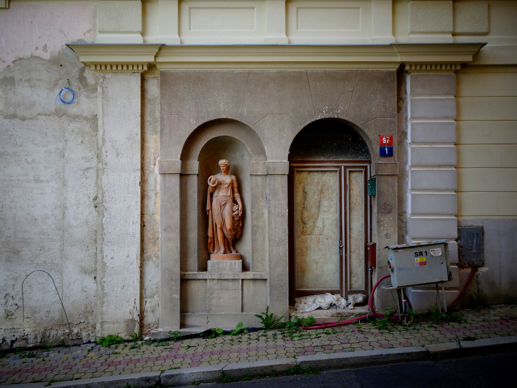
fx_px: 642
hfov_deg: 43.9
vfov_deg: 33.6
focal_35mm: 43
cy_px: 194
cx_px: 258
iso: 80
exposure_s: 1/160
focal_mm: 7.3
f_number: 4.5
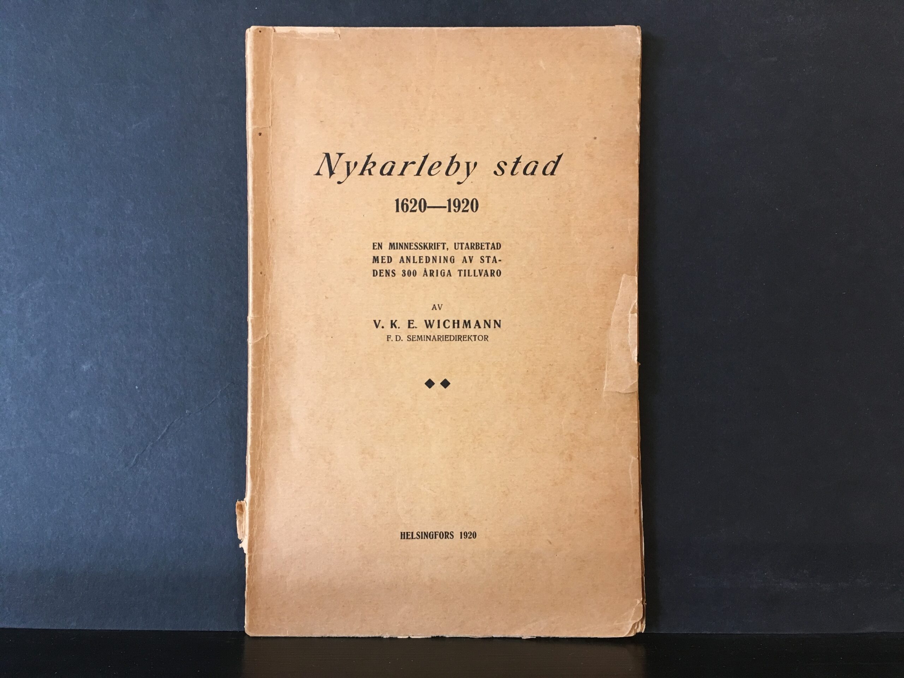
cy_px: 339
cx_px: 452
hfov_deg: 61.7
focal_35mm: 29
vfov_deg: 48.2
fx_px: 757
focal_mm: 4.15
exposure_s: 1/33
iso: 125
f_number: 2.2
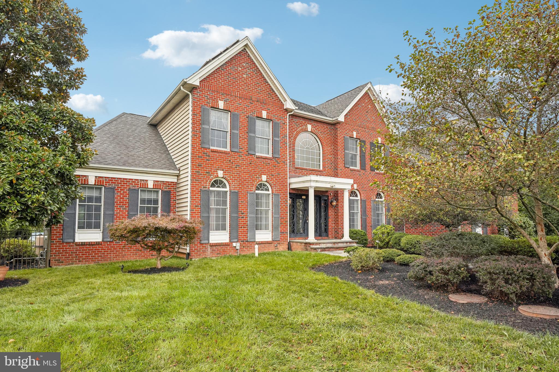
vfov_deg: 62.7
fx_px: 306
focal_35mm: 20
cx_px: 280
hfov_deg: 84.8
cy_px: 186
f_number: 8
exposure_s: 1/1600
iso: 1000
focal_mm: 19.7
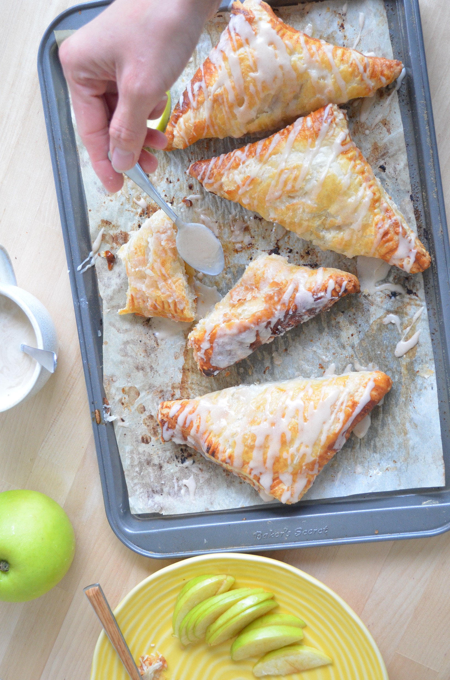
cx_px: 225
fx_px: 989
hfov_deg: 25.6
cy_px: 340
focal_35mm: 52
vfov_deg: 37.9
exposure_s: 1/30
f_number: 5
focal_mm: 35
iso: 1600
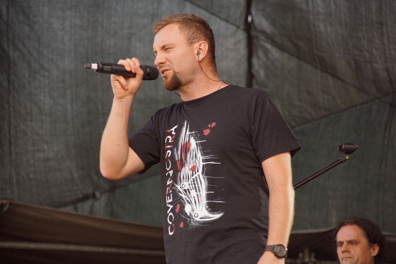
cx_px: 198
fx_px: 2310
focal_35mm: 210
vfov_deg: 6.5
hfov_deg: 9.8
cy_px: 132
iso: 400
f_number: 5.6
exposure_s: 1/250
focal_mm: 140
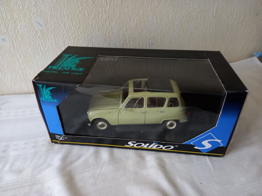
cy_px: 98
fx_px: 189
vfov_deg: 54.9
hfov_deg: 69.4
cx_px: 131
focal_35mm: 25
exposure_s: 1/25
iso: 320
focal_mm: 4.6
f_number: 2
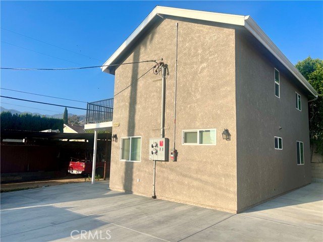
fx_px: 243
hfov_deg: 67.3
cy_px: 121
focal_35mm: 26
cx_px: 162
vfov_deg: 53.1
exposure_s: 1/3356
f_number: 1.5
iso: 50
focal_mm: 5.7
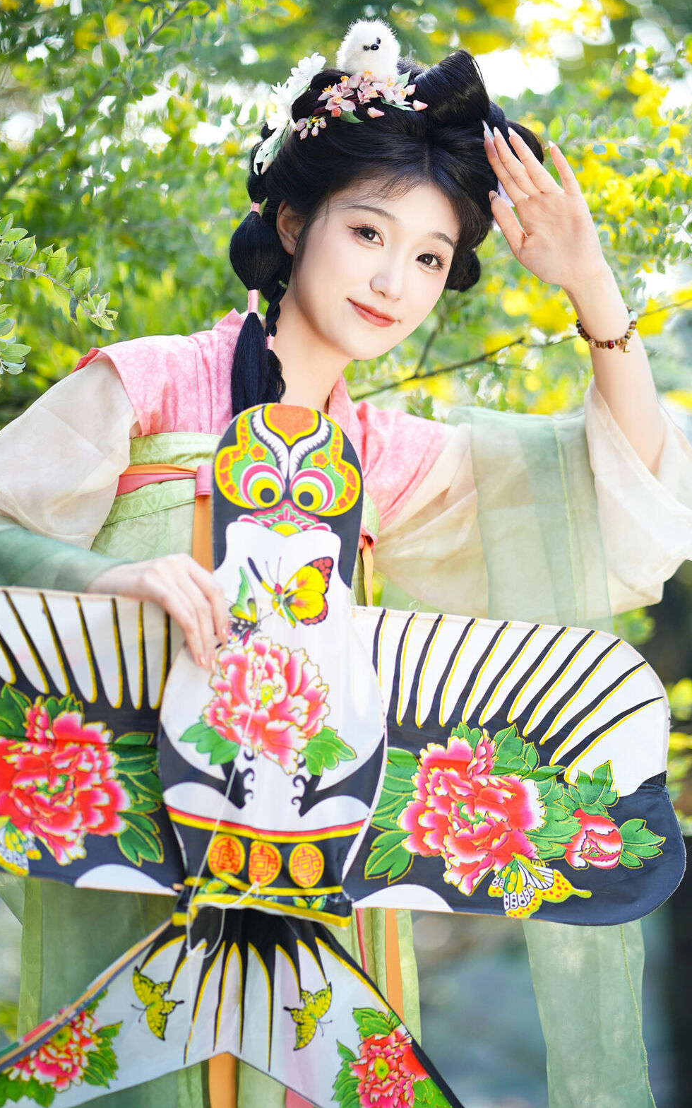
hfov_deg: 15.0
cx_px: 323
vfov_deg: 23.8
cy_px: 553
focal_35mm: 87
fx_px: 2625
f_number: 2
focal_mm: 85
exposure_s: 1/1000
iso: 125
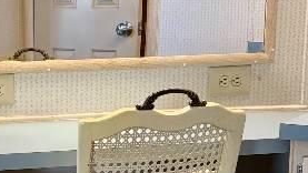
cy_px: 178
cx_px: 16
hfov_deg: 18.1
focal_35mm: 116
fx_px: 948
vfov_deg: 10.4
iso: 200
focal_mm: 5.96
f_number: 1.6
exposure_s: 1/120
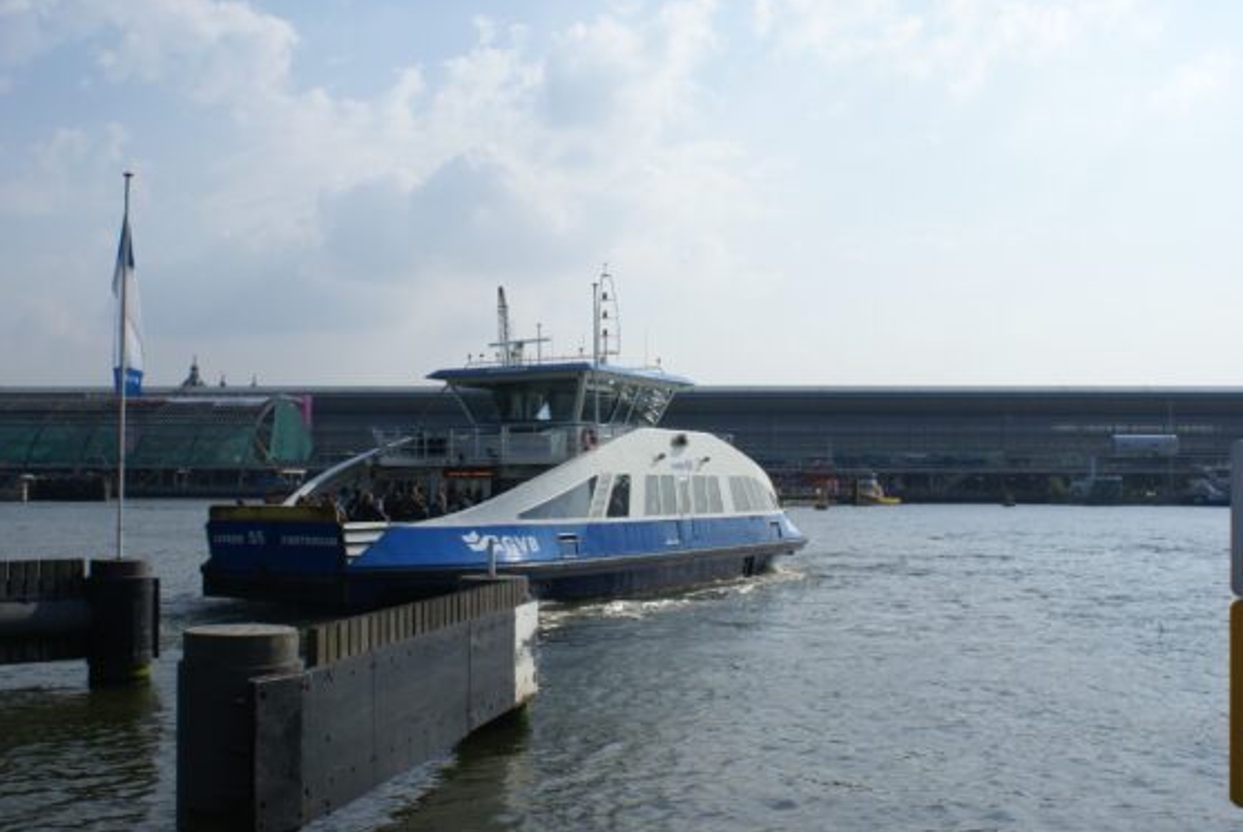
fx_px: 1452
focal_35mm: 42
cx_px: 578
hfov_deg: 46.3
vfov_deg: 32.0
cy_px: 426
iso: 100
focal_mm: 26
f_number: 11
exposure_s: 1/250
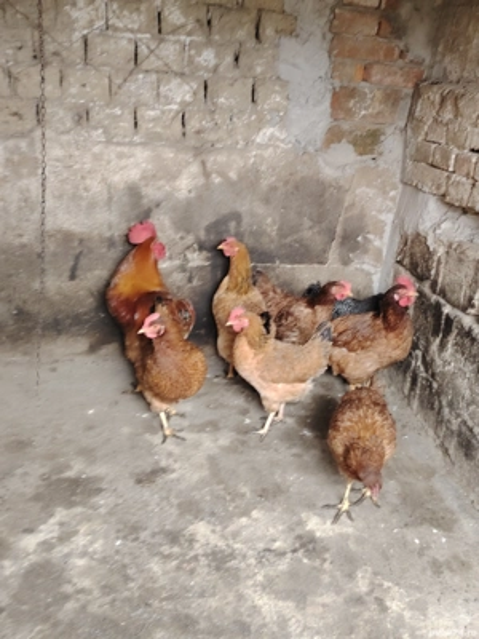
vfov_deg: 58.4
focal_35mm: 31
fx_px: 572
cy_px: 320
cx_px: 240
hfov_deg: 45.4
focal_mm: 5.25
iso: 1659
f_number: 1.75
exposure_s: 1/33.3
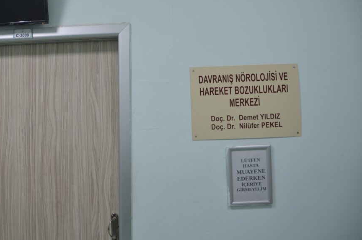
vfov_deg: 40.9
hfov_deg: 58.4
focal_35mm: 32
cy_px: 110
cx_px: 149
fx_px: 321
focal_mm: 18
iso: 400
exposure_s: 1/60
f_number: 4
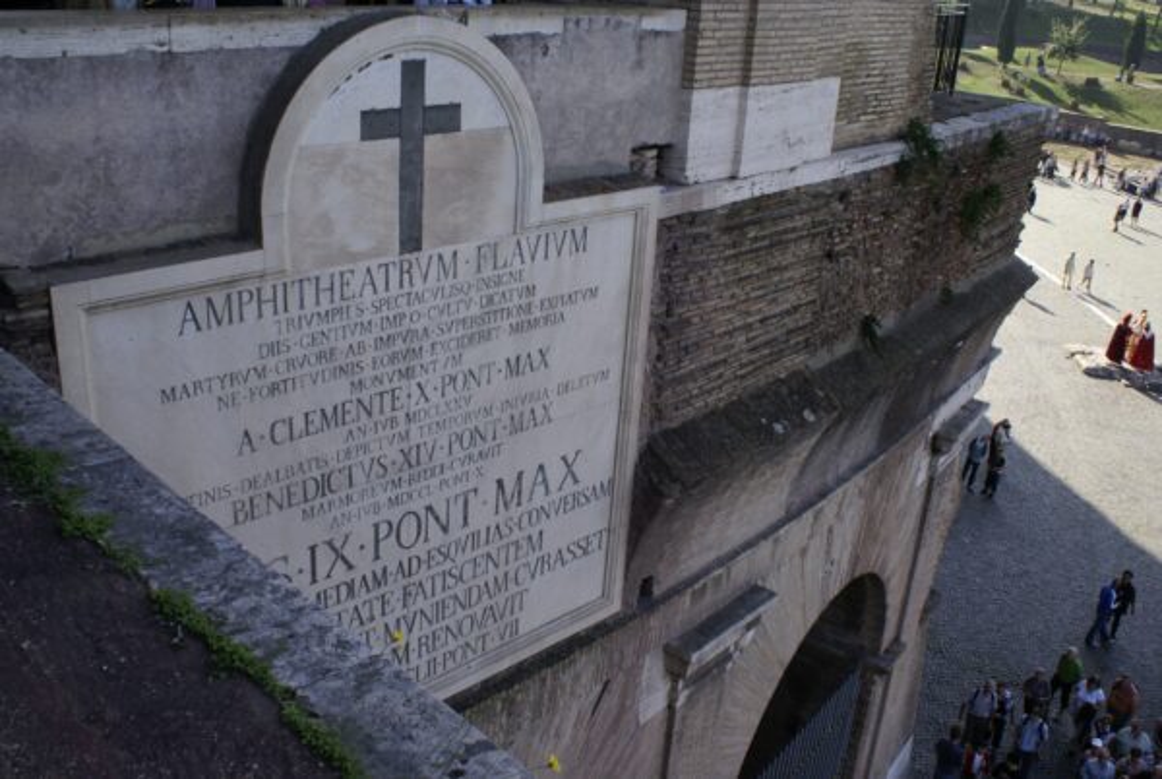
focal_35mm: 33
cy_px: 390
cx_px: 581
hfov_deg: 57.2
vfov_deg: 40.1
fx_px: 1067
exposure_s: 1/80
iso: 100
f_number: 9
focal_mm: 22
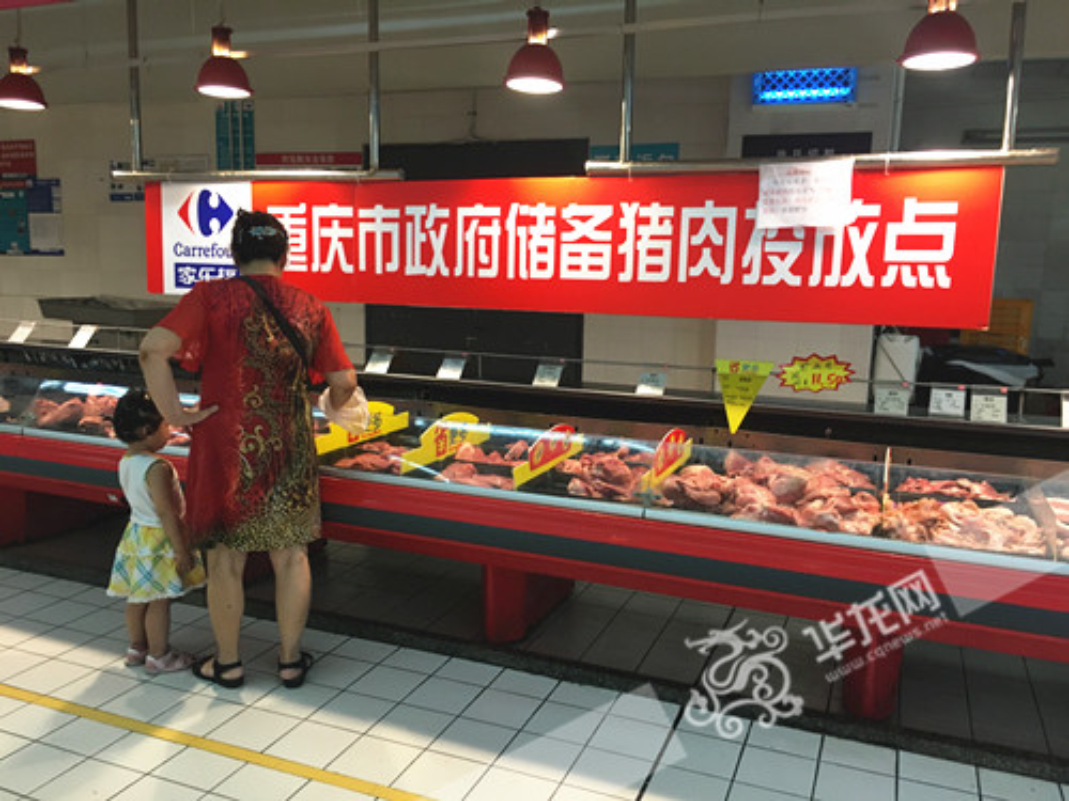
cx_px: 534
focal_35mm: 29
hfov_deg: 61.7
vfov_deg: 48.2
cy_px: 400
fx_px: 896
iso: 64
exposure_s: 1/33
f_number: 2.2
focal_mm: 4.15
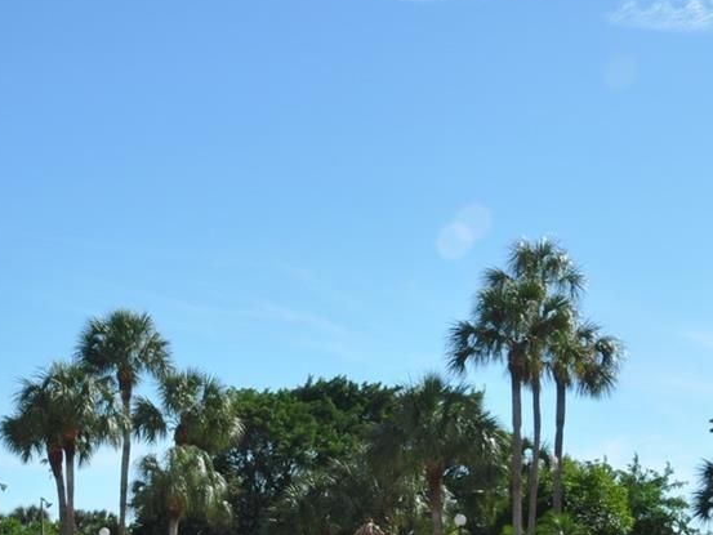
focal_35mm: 75
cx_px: 43
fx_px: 1545
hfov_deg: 25.0
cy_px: 645
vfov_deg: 18.6
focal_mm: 18
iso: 200
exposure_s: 1/160
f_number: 13
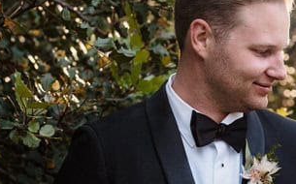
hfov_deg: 13.7
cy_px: 158
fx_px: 1217
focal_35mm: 151
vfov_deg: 8.6
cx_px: 281
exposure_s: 1/500
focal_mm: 35
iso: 320
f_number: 2.2
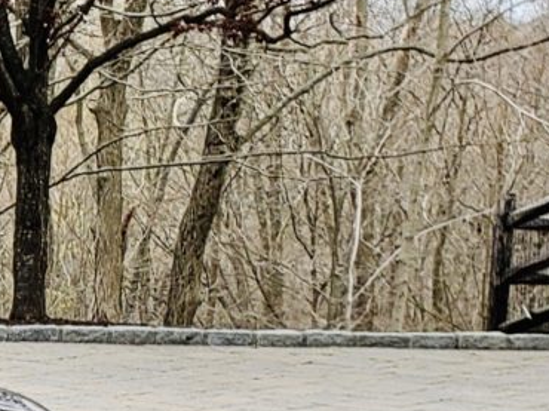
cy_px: 356
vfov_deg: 10.2
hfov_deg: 10.8
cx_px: -927
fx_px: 2282
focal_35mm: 144
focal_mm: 4.3
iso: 50
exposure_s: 1/344
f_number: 2.4
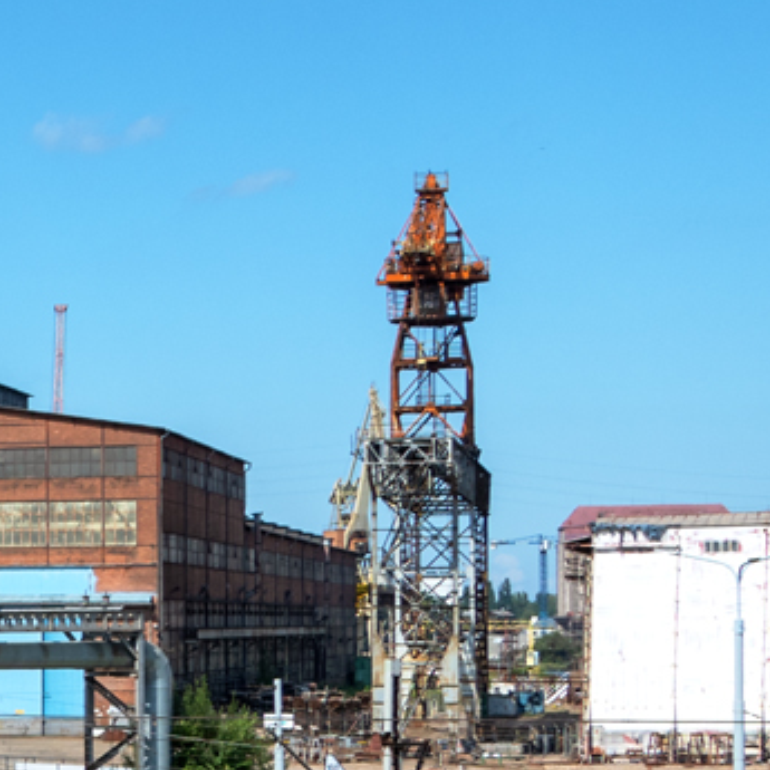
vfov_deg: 13.3
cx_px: -924
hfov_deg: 11.6
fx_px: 3272
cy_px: 747
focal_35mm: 130
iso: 125
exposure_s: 1/640
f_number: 9
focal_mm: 22
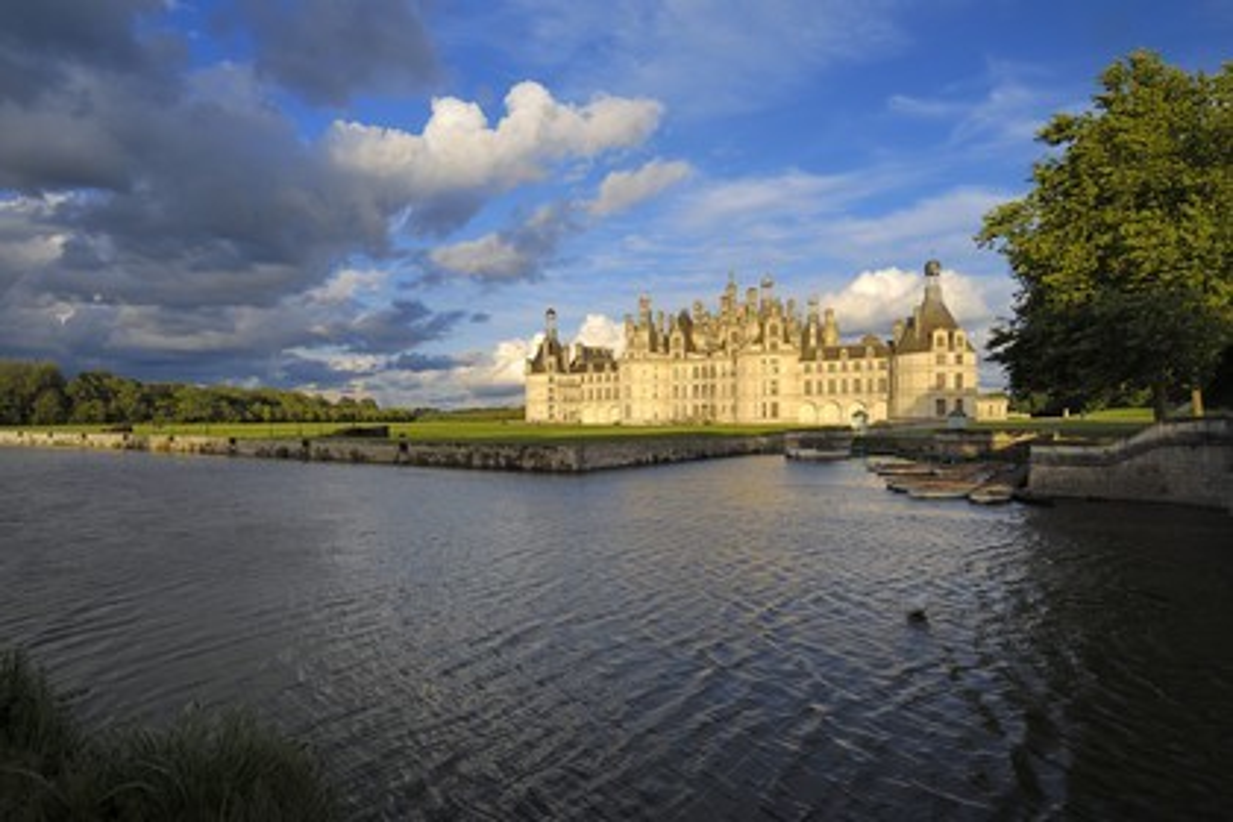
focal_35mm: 18
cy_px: 411
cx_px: 616
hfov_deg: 90.0
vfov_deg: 67.4
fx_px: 616
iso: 100
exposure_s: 1/125
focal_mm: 12
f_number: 11
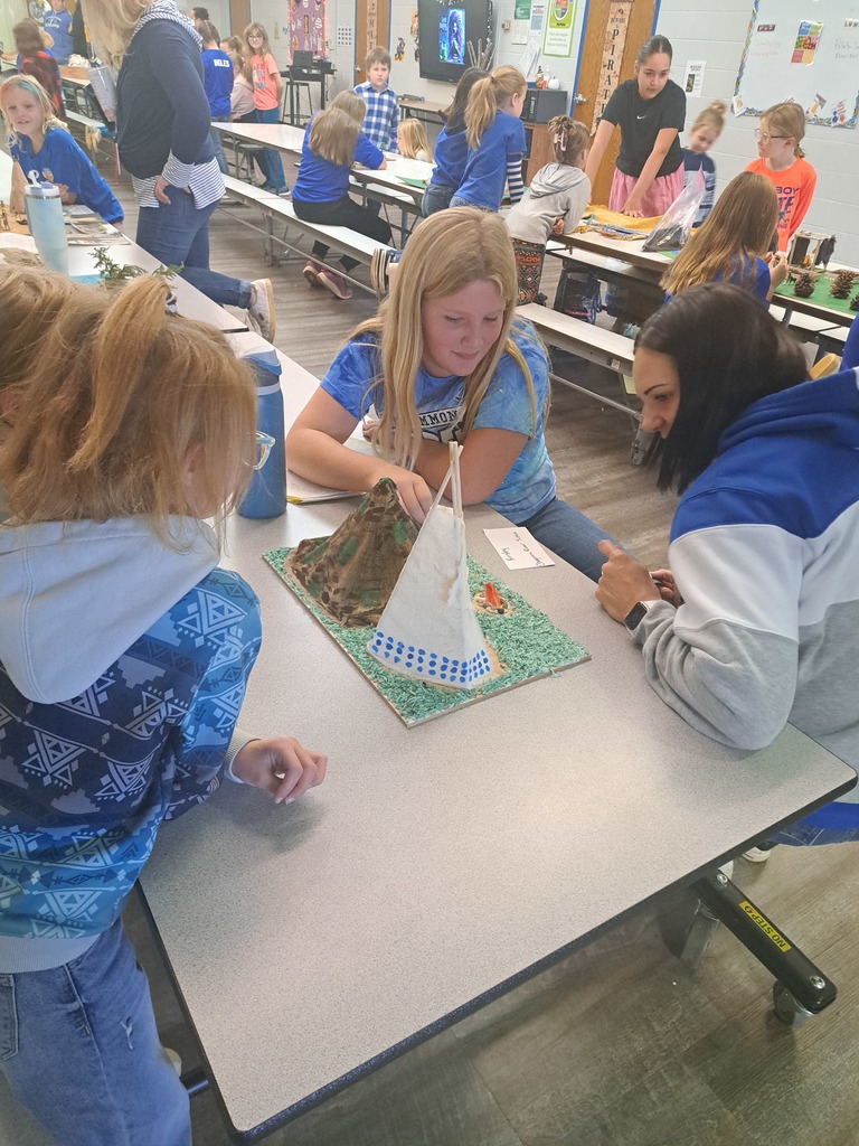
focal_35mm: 24
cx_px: 430
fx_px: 794
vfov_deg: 71.6
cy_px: 573
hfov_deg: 56.8
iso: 400
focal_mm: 5.23
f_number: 1.8
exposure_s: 1/30
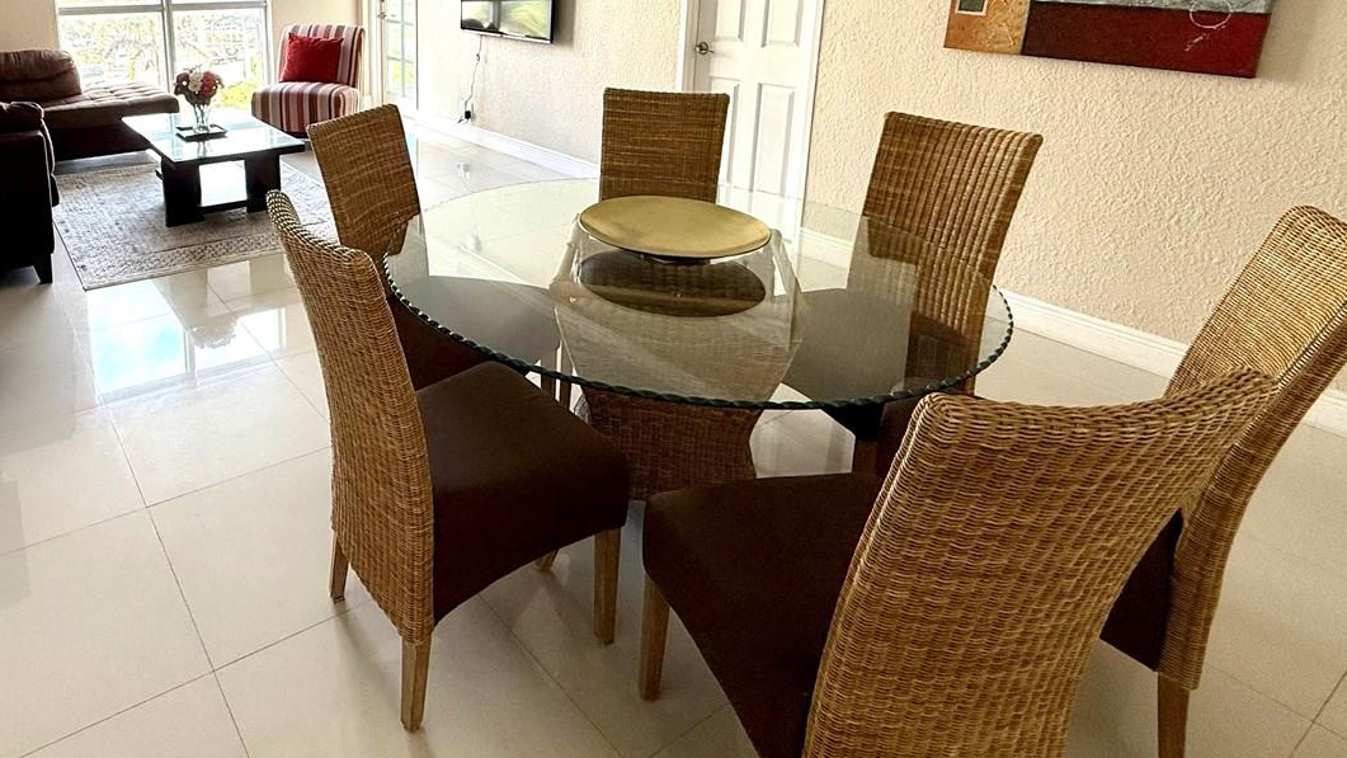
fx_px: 822
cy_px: 142
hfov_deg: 75.2
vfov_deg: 46.7
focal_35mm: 23
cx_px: 409
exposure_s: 1/125
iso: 64
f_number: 2.2
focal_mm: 2.22
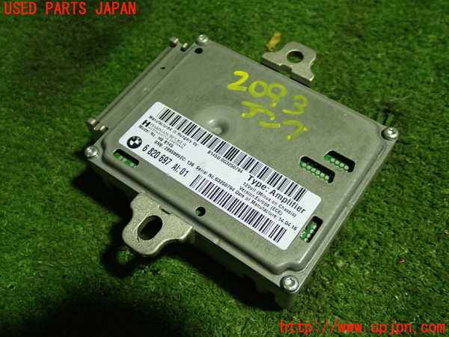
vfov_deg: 37.7
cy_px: 168
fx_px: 493
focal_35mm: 38
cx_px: 224
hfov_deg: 49.0
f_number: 2.7
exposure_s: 1/40
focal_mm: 6.83
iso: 250
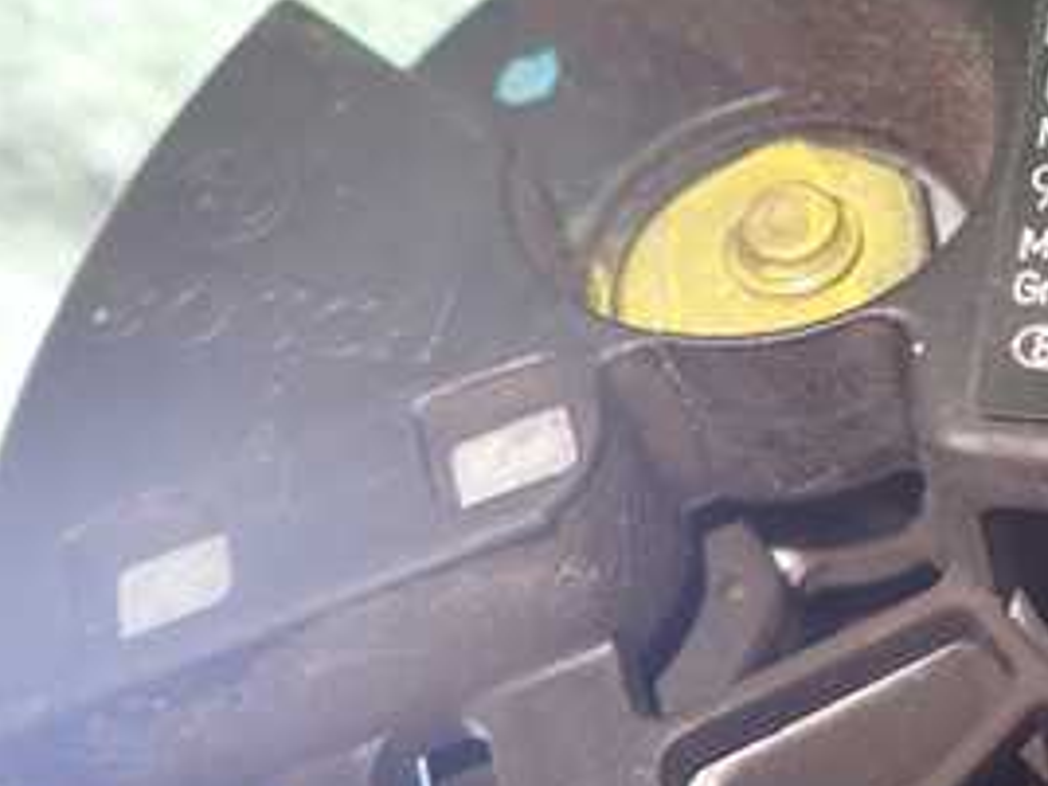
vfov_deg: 25.8
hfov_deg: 30.5
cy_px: 215
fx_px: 1695
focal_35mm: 56
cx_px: 1165
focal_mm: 4.5
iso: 200
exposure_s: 1/40
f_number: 2
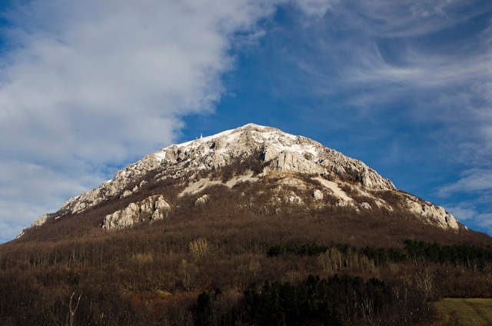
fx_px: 655
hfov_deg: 41.2
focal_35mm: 48
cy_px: 163
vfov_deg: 28.0
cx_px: 246
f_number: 10
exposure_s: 1/100
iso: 200
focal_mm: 32
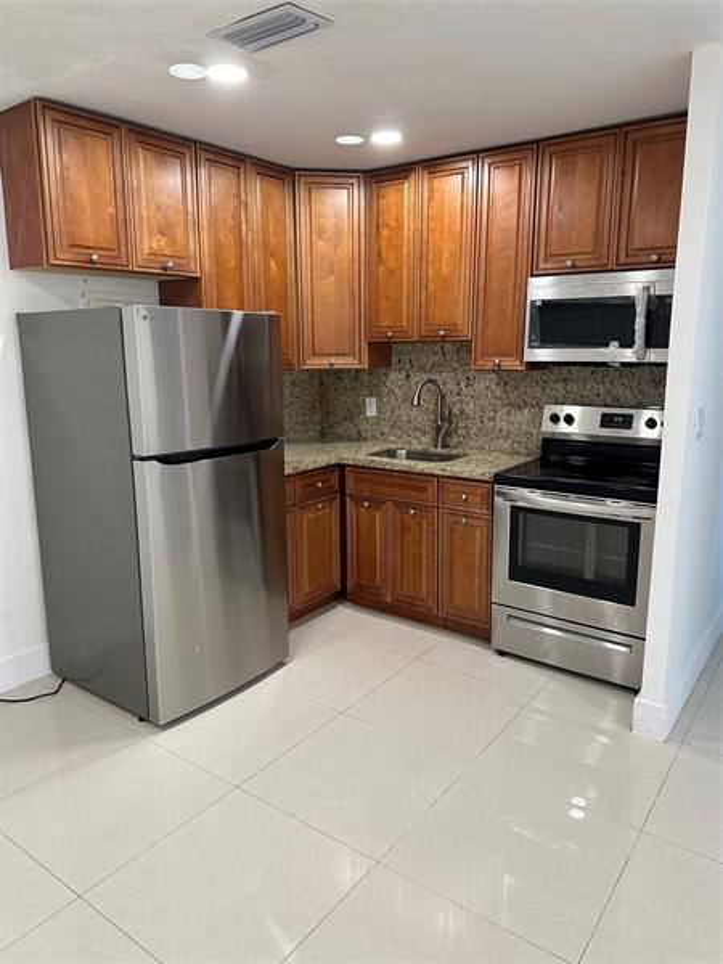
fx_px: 668
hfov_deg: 56.8
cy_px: 482
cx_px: 362
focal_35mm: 24
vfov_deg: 71.6
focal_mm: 6.86
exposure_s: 1/60
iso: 160
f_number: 1.78
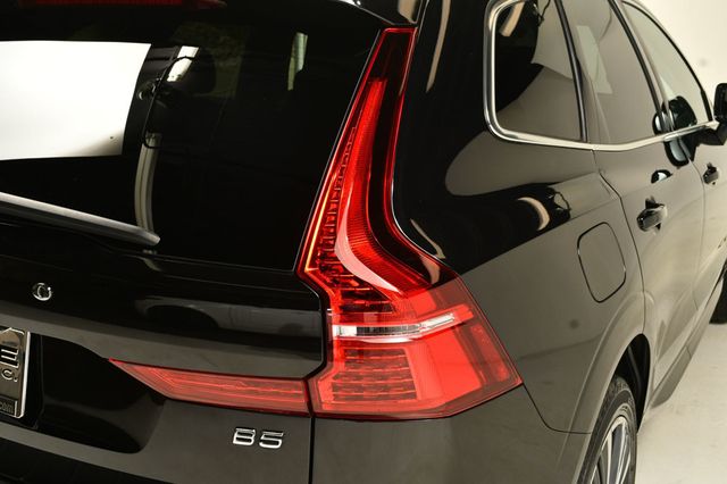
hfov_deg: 45.5
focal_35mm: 43
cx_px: 364
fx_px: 868
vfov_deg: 31.2
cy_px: 242
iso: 100
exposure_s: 1/160
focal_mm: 29
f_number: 9
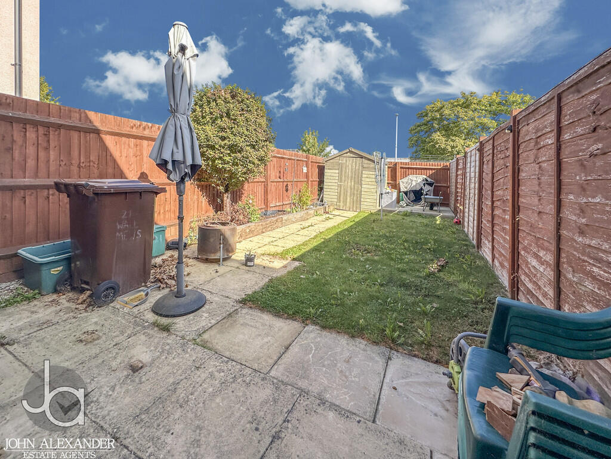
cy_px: 230
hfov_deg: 102.1
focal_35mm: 14
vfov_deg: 85.7
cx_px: 306
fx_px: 247
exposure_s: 1/903
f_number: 2.2
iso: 50
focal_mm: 2.22
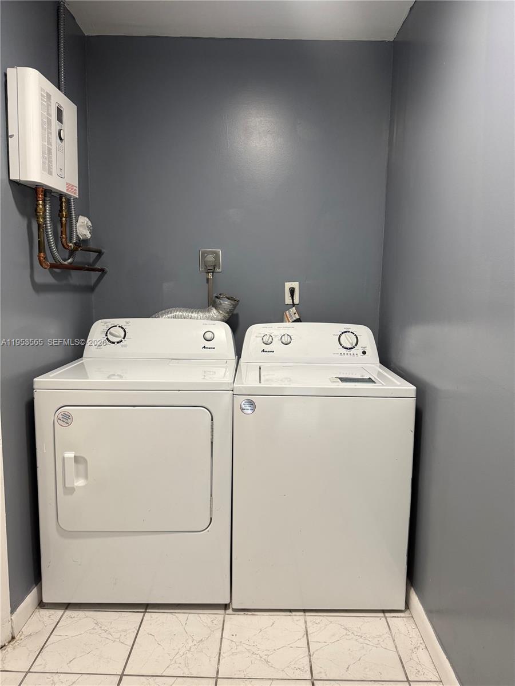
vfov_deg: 71.6
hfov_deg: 56.8
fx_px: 476
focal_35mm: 24
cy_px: 343
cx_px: 258
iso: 160
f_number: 1.78
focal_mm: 6.76
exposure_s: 1/60
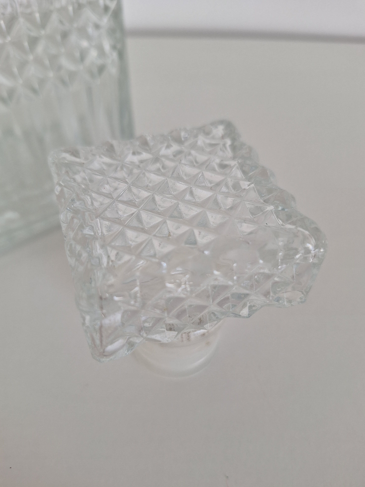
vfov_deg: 71.6
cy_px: 250
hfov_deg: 56.8
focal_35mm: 24
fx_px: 337
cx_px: 180
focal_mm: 5.54
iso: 50
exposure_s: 1/100
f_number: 1.8
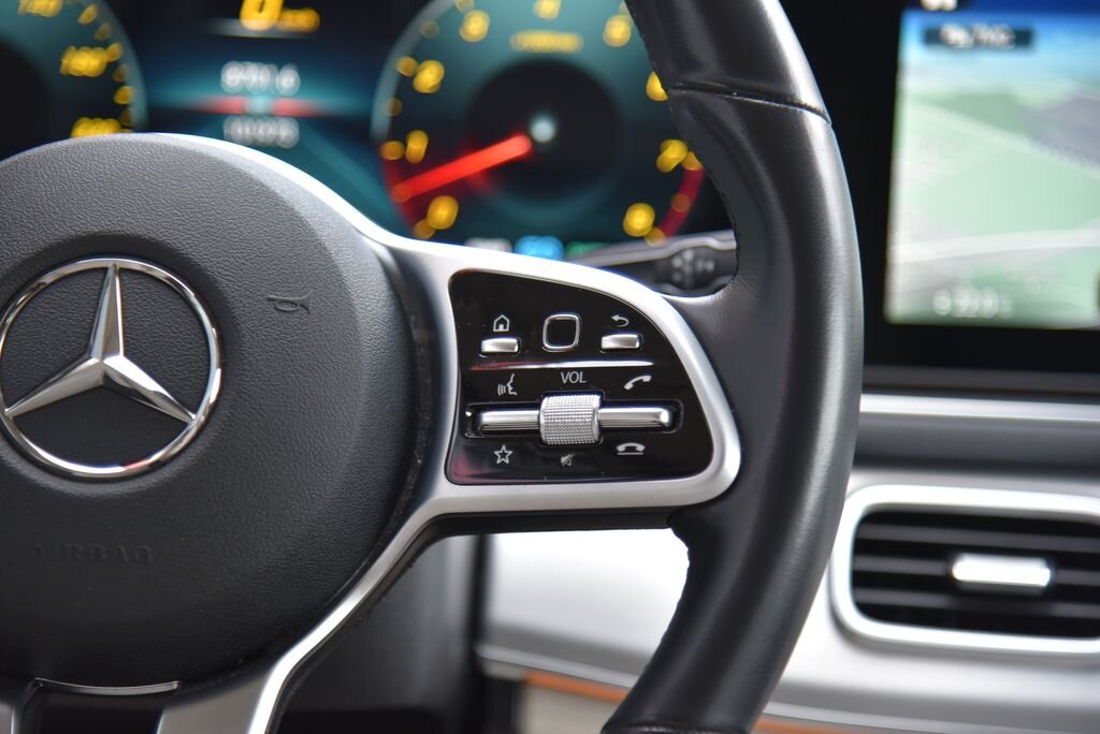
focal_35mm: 120
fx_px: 3669
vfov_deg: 11.4
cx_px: 550
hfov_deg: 17.1
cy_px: 367
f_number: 4
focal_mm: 120
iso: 500
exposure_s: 1/30
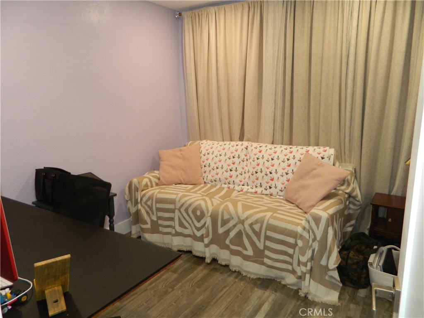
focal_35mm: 25
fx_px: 306
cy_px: 159
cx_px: 212
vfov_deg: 54.9
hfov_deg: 69.4
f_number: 3.1
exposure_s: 1/30
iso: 200
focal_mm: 4.5
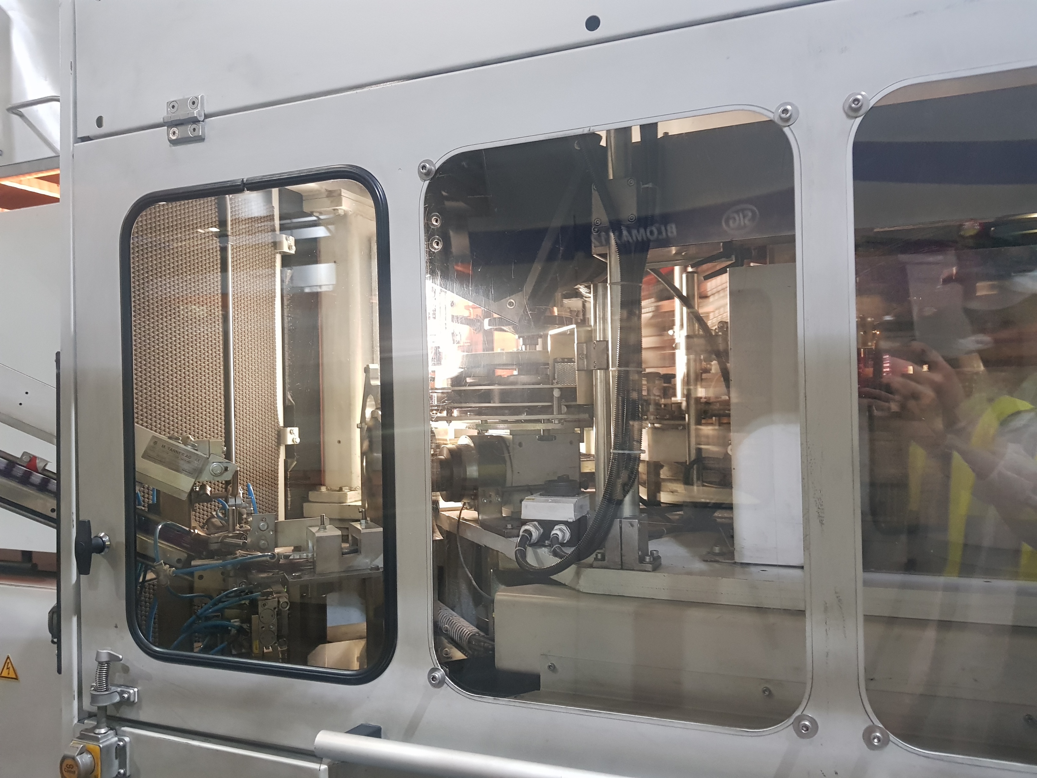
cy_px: 389
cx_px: 518
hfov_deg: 67.3
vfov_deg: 53.1
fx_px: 779
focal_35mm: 26
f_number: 1.7
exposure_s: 1/14
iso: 250
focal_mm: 4.3
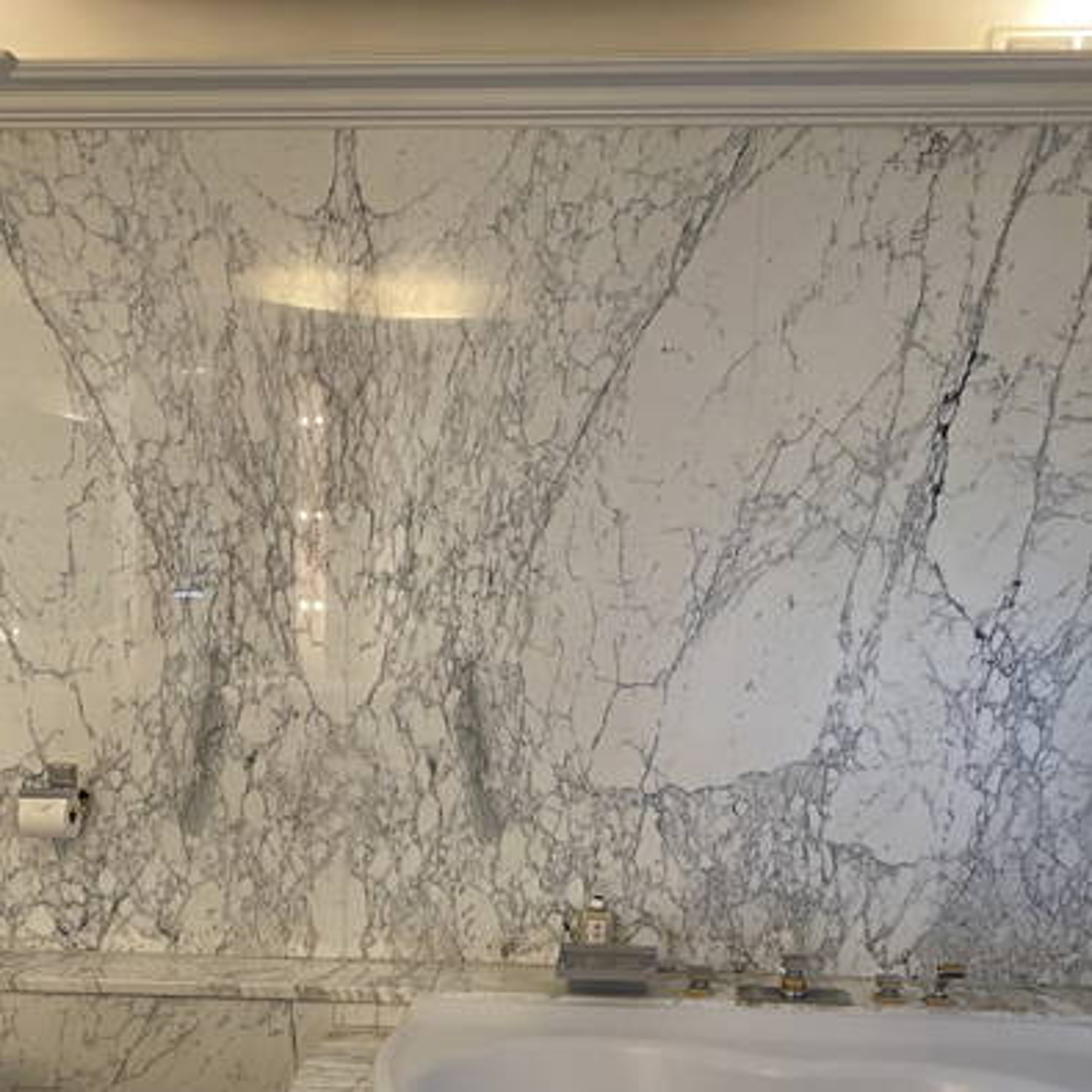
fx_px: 1642
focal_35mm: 46
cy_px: 793
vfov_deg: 36.1
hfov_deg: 36.7
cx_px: 470
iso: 100
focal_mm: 4.25
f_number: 1.8
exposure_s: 1/50
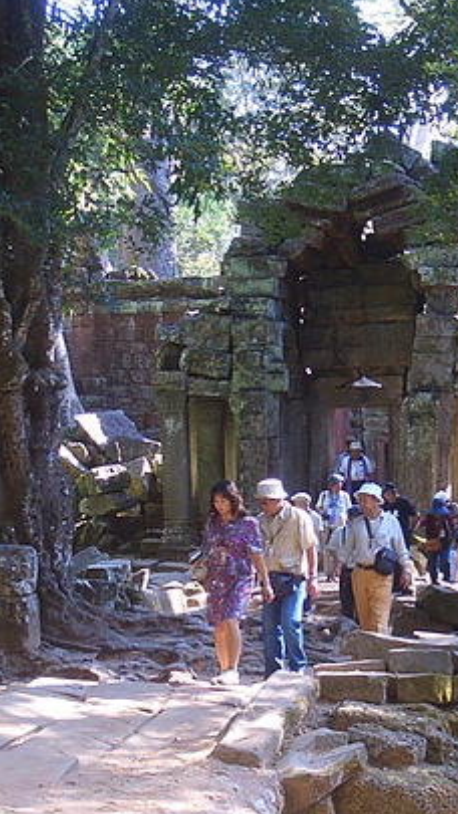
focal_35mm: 100
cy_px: 448
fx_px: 2158
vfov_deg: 21.3
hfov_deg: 12.1
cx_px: 376
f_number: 3.5
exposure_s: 1/60
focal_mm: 10.2
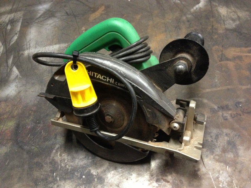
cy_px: 94
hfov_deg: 52.6
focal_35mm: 35
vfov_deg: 40.7
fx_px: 254
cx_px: 126
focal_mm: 4.28
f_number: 2.4
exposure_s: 1/17
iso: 400
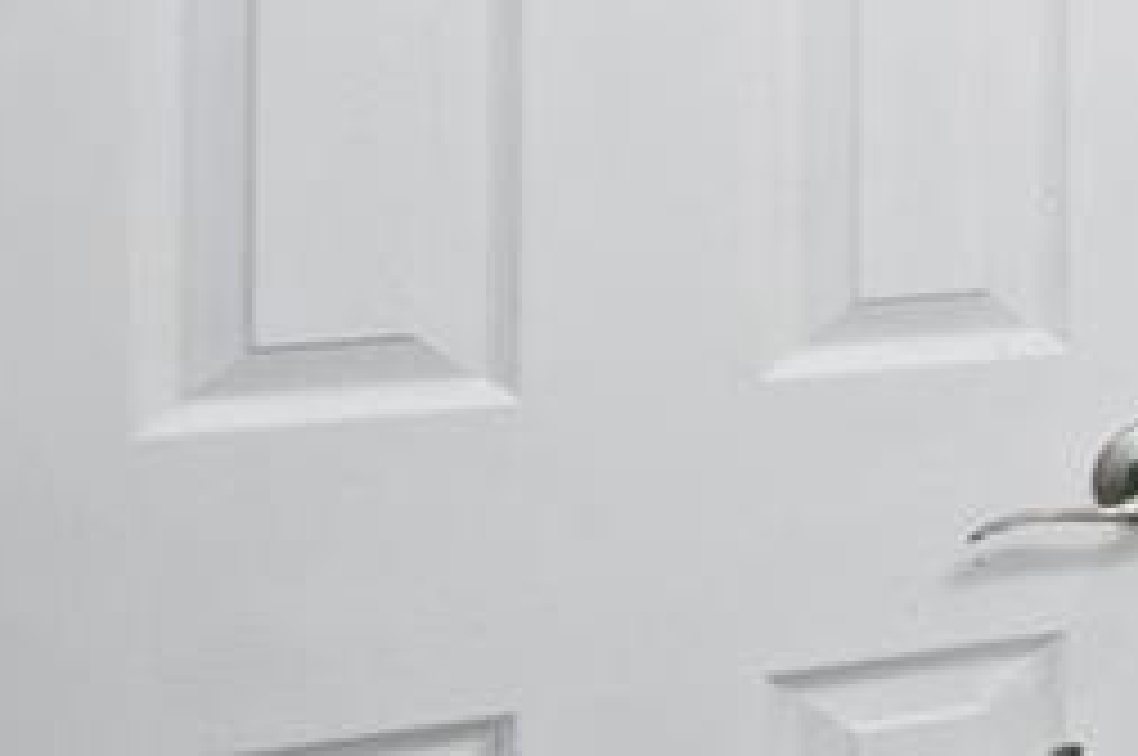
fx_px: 2999
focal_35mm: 95
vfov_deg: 14.1
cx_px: 3472
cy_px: -47
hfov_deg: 11.3
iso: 250
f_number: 8
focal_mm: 15
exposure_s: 1/15
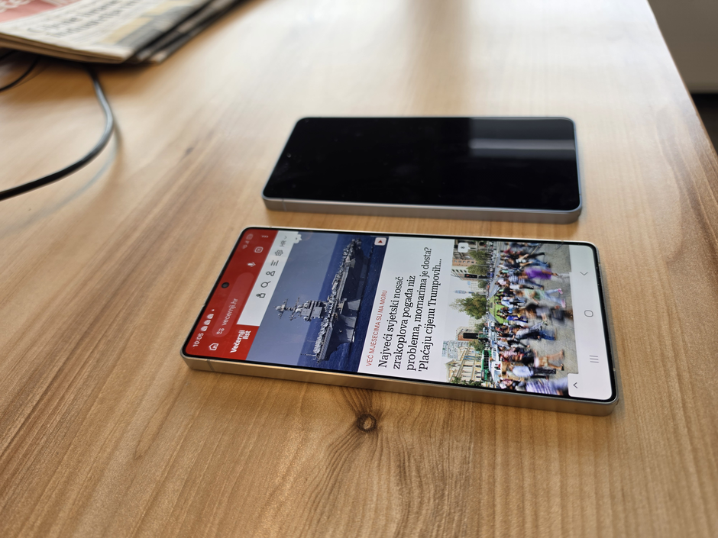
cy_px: 269
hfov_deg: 73.9
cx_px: 359
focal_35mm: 23
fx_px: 477
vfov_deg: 58.9
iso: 50
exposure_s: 1/180
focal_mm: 6.5
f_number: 1.4
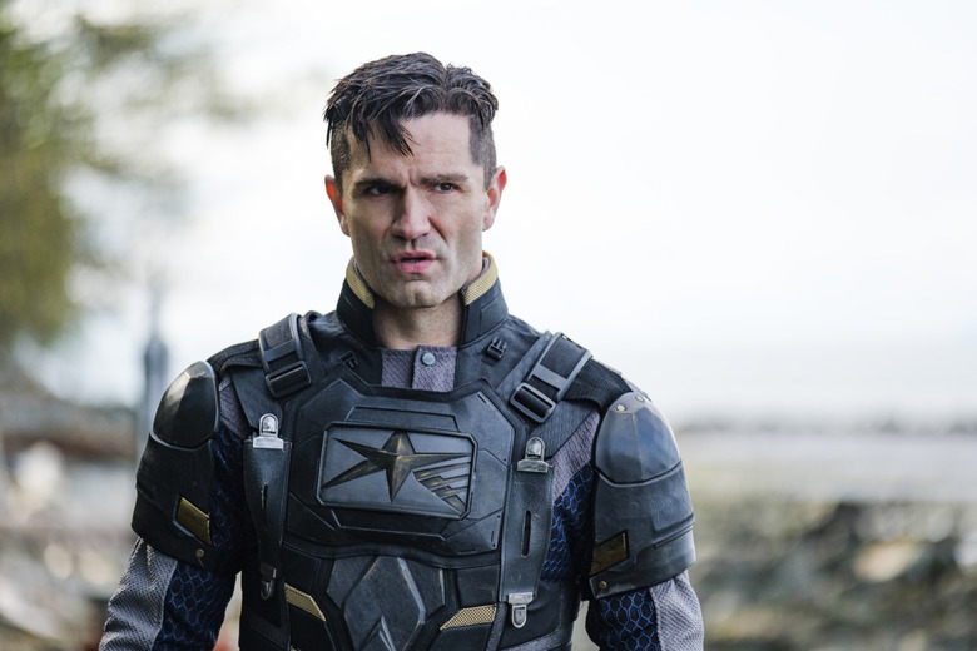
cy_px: 326
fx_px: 5265
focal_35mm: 194
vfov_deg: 7.1
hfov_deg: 10.6
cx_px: 488
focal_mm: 129.2
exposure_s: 1/1600
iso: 200
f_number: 2.8
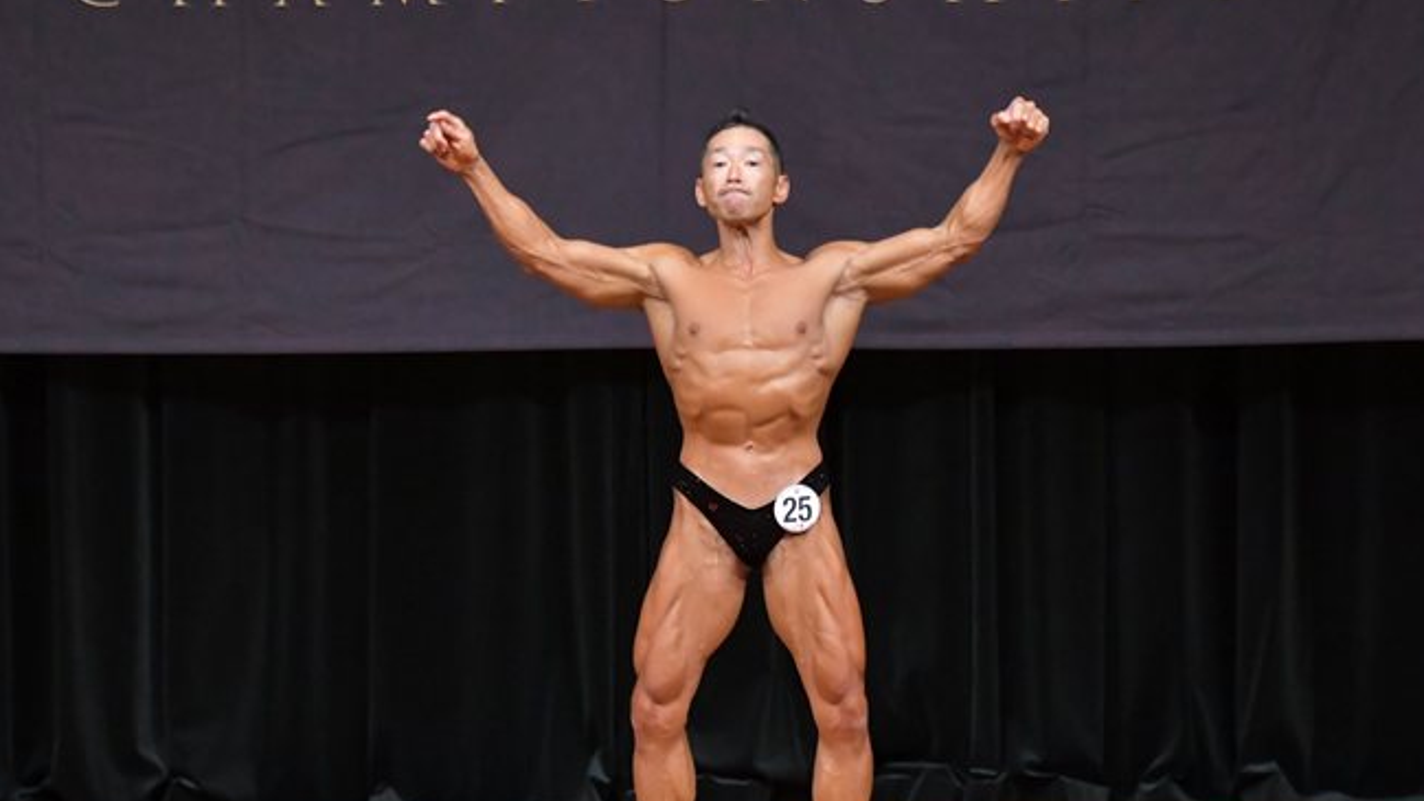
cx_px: 690
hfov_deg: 7.2
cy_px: 478
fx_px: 11327
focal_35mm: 300
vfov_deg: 4.0
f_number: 5.6
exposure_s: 1/400
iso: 5000
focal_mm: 160
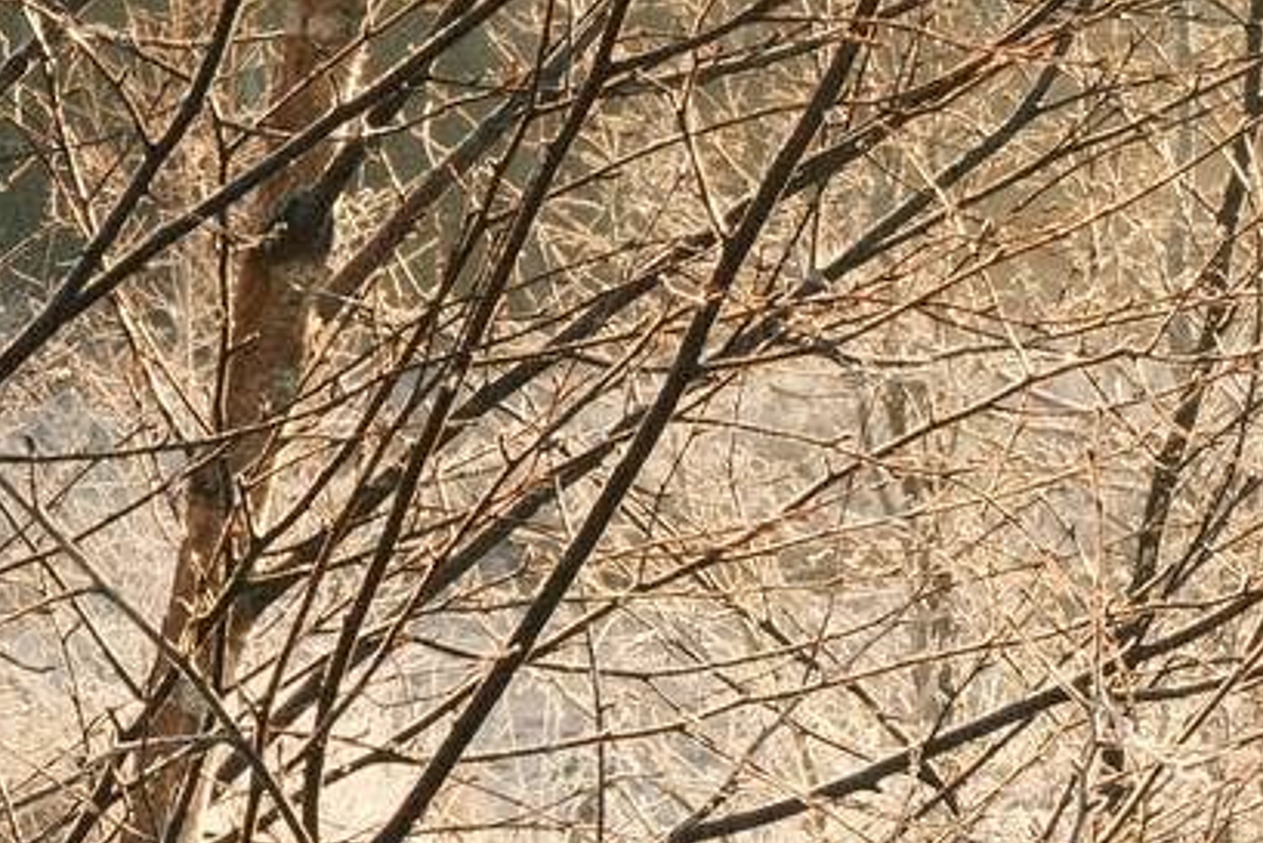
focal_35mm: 180
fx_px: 6317
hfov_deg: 10.7
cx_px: -1022
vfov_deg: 7.6
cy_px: 159
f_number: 11
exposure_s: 1/120
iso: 640
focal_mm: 30.8
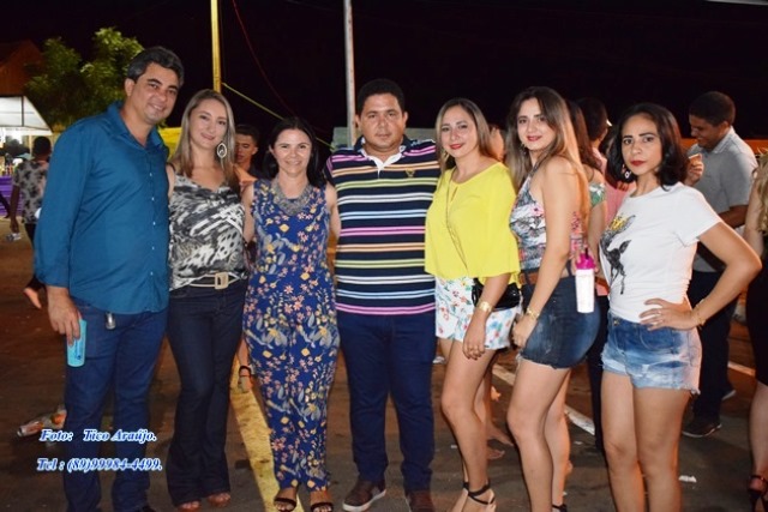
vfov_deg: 36.9
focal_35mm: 36
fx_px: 768
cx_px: 384
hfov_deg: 53.1
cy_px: 256
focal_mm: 24
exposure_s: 1/60
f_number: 4
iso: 3200
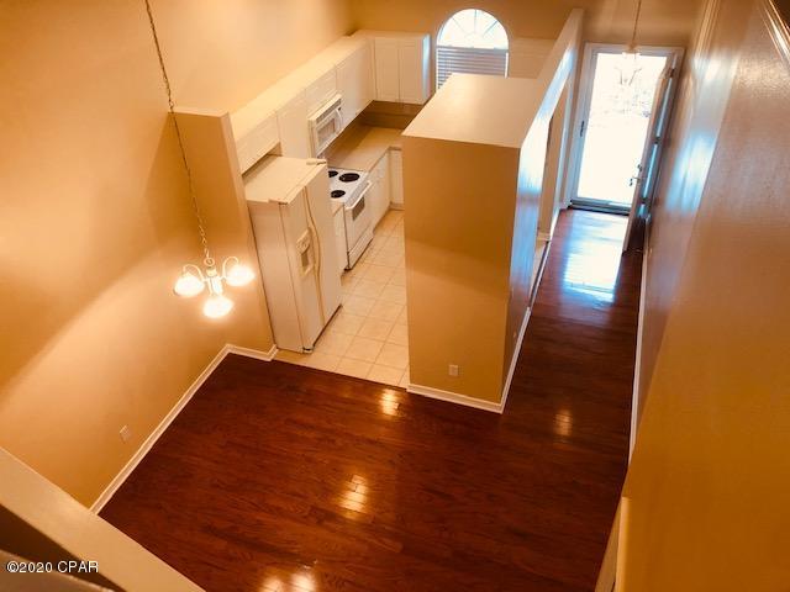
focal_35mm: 28
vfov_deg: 49.7
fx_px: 639
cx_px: 395
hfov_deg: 63.4
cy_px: 296
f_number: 1.8
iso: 40
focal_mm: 3.99
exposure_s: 1/20
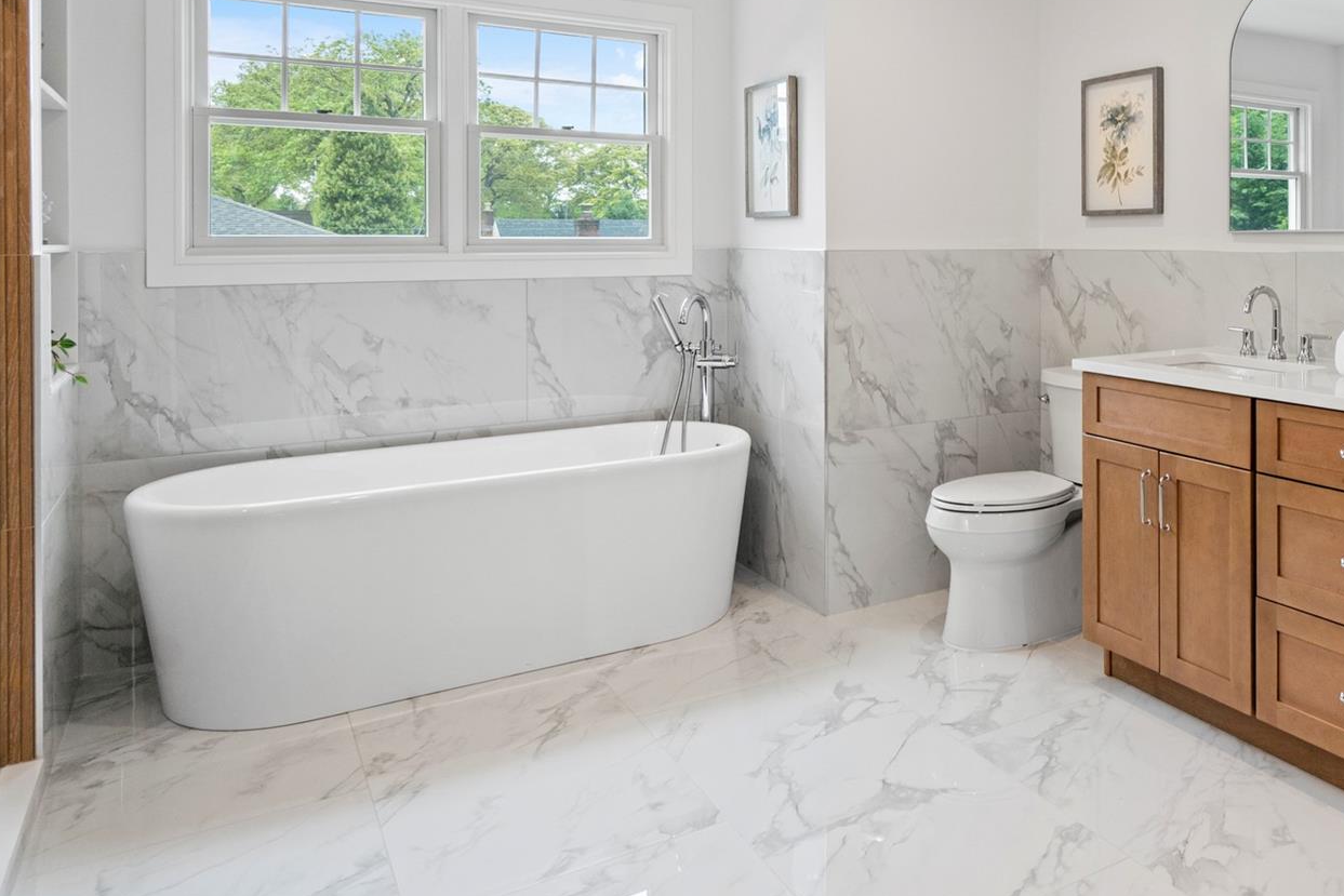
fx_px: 1045
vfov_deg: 44.8
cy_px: 220
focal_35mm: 28
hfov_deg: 62.1
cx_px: 995
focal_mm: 17
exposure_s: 1/80
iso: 200
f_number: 5
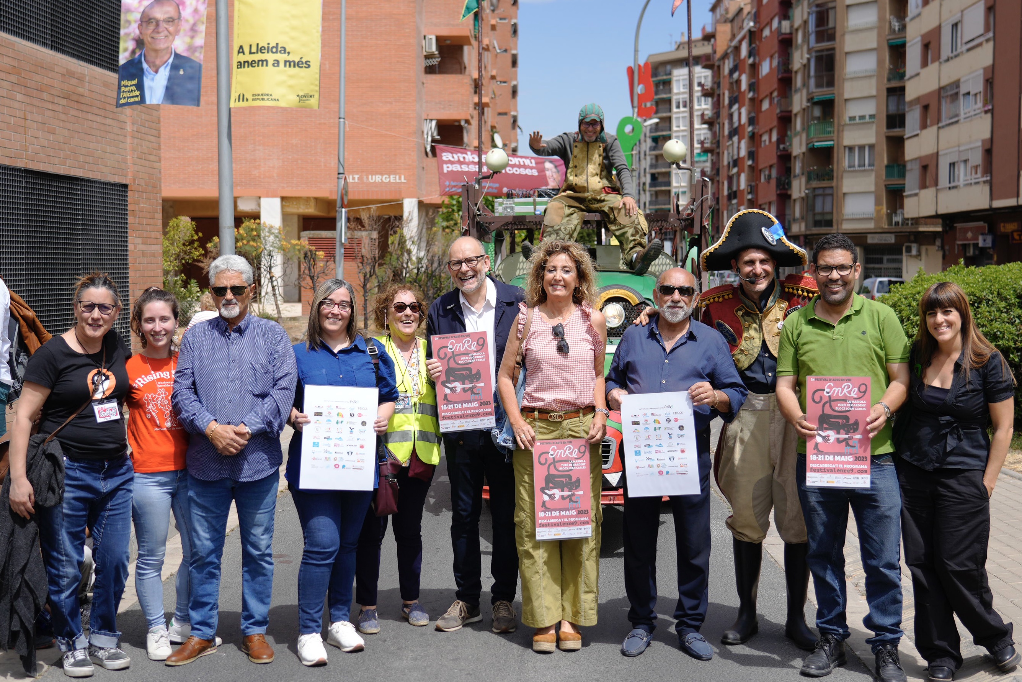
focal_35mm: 37
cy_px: 351
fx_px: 1050
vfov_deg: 35.9
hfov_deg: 51.9
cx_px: 502
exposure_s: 1/1250
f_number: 4
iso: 100
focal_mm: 35
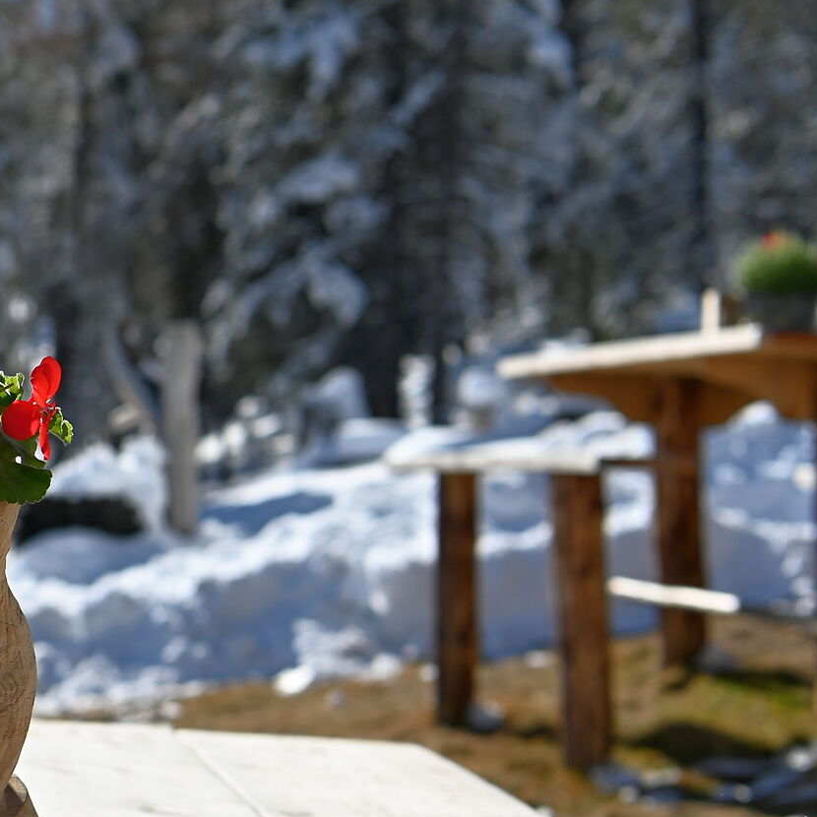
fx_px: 2884
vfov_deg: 16.1
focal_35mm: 108
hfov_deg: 15.3
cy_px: 434
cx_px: -276
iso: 100
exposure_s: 1/1250
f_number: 4.5
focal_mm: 44
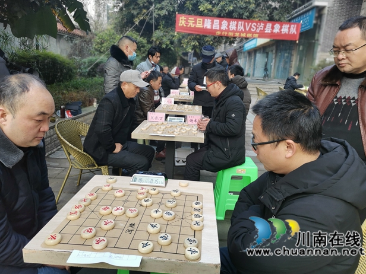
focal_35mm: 27
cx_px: 187
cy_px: 132
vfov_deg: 51.3
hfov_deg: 65.3
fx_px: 285
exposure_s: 1/103
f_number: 2.4
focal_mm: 4.75
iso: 50
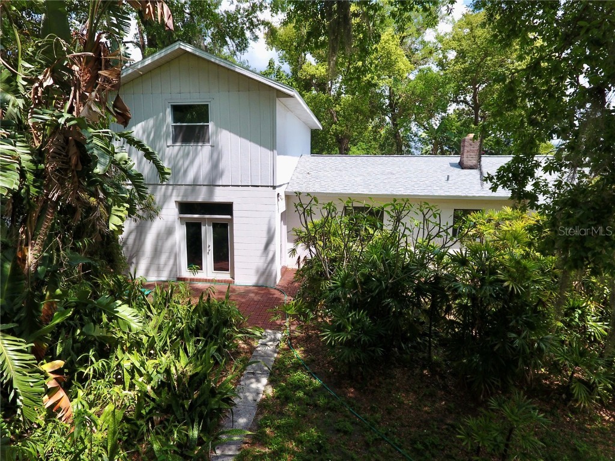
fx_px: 355
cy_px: 230
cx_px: 308
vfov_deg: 66.0
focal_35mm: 20
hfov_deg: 81.7
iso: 100
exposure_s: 1/523
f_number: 2.8
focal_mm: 3.61
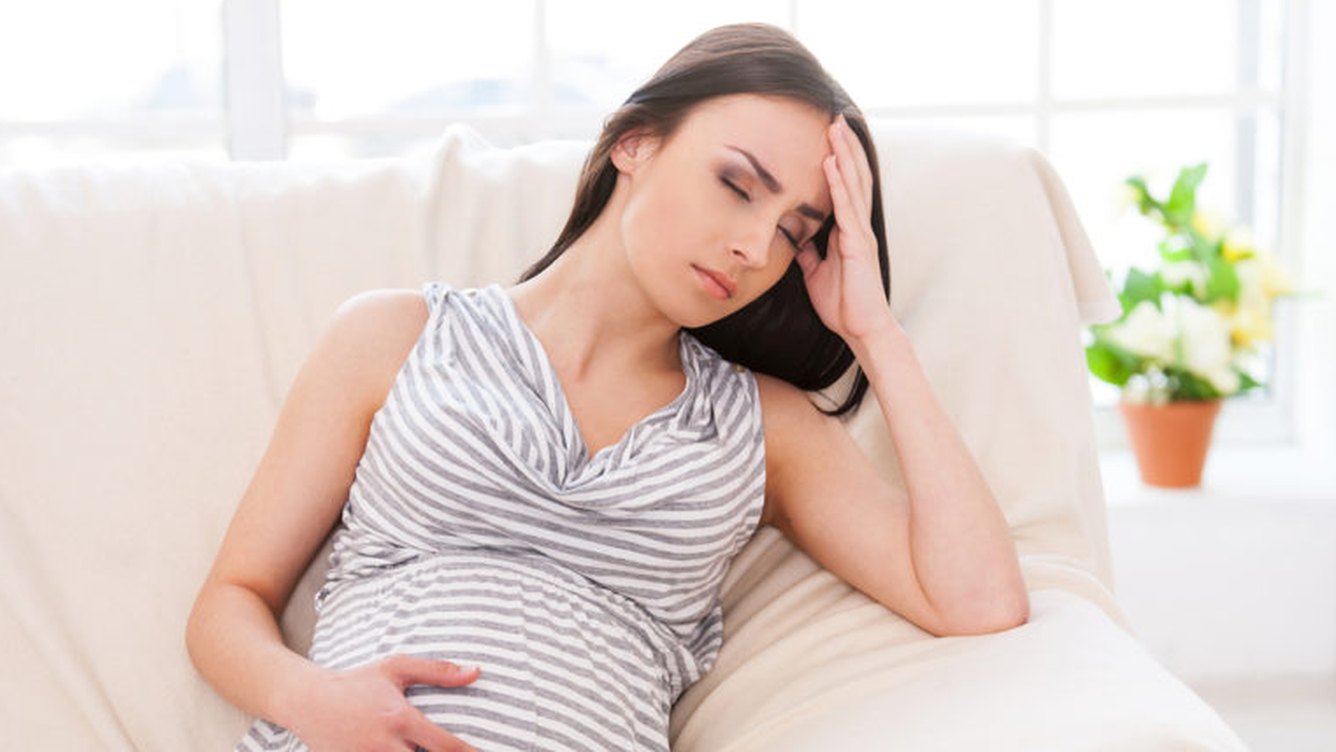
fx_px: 2621
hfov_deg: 28.6
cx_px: 667
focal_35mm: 74
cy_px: 442
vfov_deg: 16.3
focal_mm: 70
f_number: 3.2
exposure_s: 1/160
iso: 250
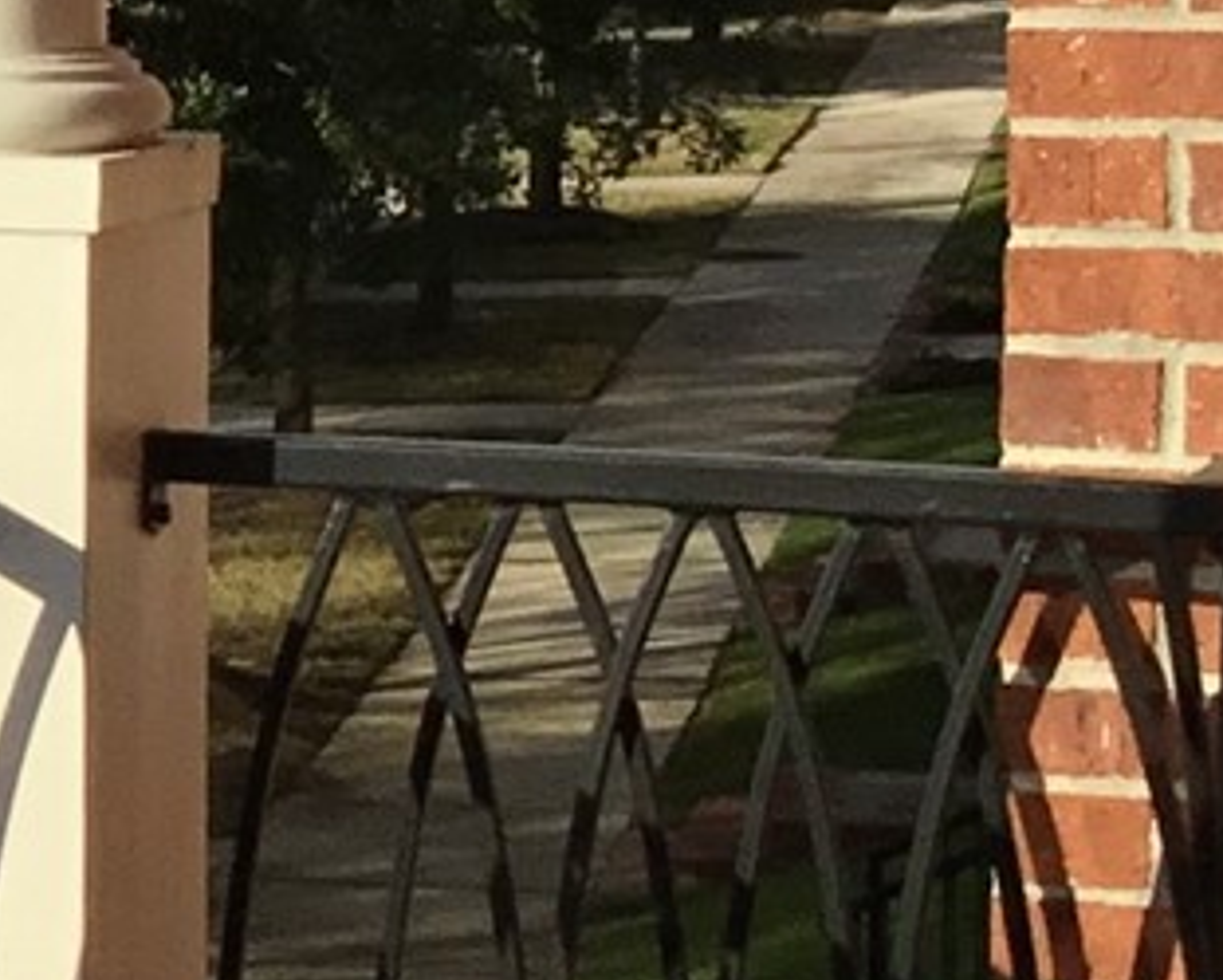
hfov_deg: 8.8
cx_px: -1660
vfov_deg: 7.8
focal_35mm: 199
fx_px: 7205
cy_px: 91
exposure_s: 1/1664
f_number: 2.4
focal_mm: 3.3
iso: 25
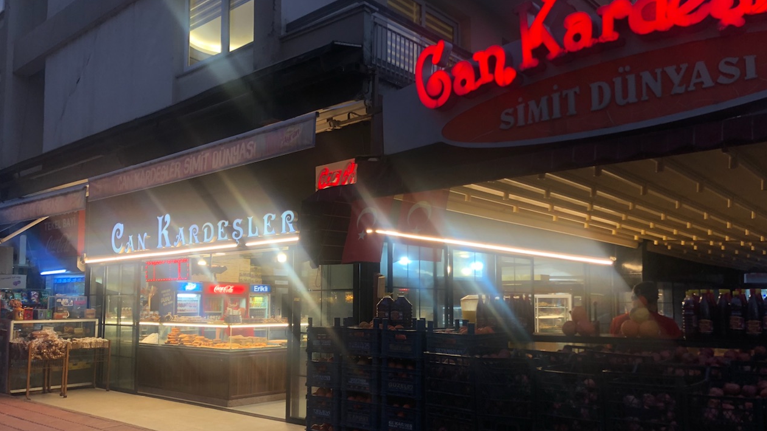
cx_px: 388
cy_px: 269
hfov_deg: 62.6
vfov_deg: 37.6
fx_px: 631
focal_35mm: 31
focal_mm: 4
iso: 125
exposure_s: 1/50
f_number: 1.8
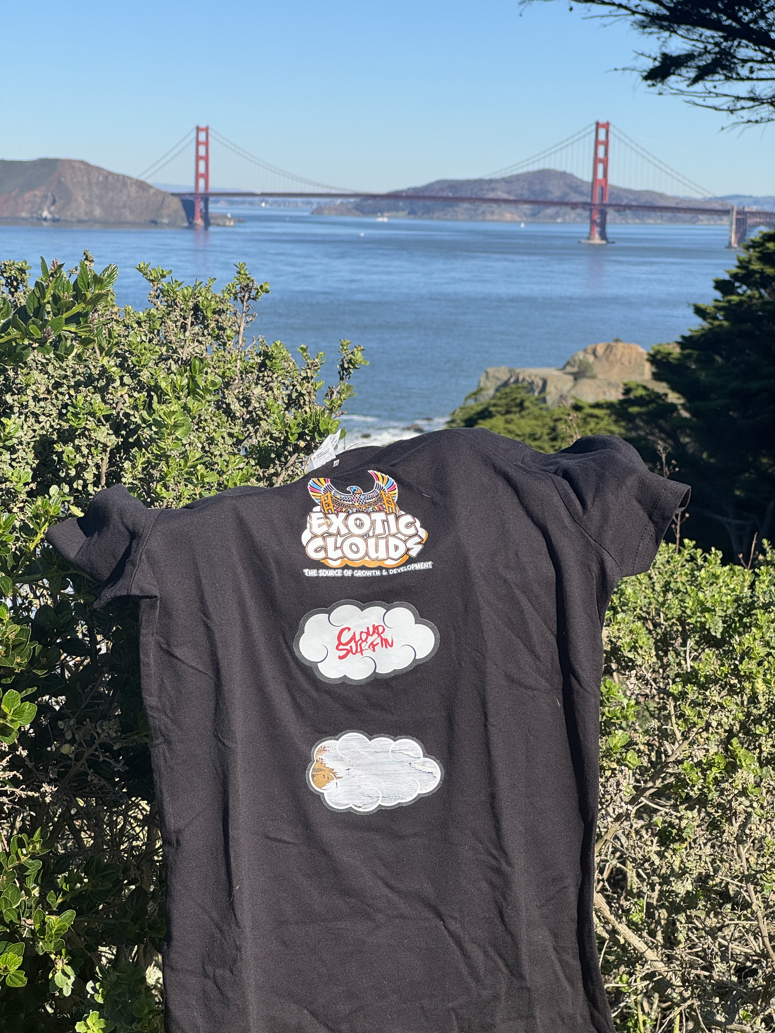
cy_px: 516
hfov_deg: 19.1
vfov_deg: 25.3
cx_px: 388
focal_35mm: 77
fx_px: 2299
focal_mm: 9
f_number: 2.8
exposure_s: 1/727
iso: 25
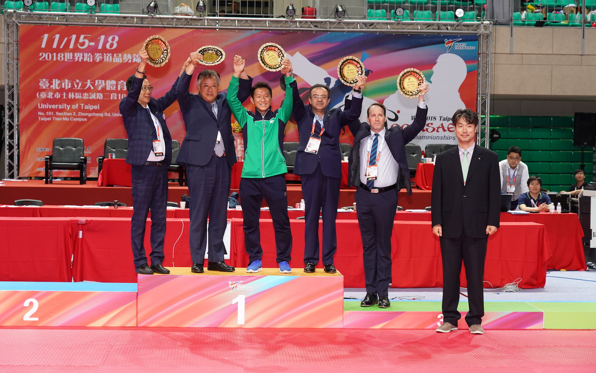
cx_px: 299
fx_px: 1202
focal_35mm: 74
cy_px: 178
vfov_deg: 17.6
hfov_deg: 27.8
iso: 800
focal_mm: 72
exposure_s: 1/80
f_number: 5.6
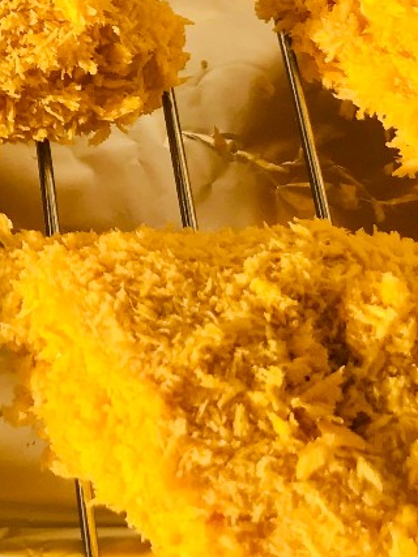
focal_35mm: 105
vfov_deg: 18.0
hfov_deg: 13.5
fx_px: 1691
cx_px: -150
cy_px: -65
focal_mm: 3.99
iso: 20
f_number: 1.8
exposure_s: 1/598
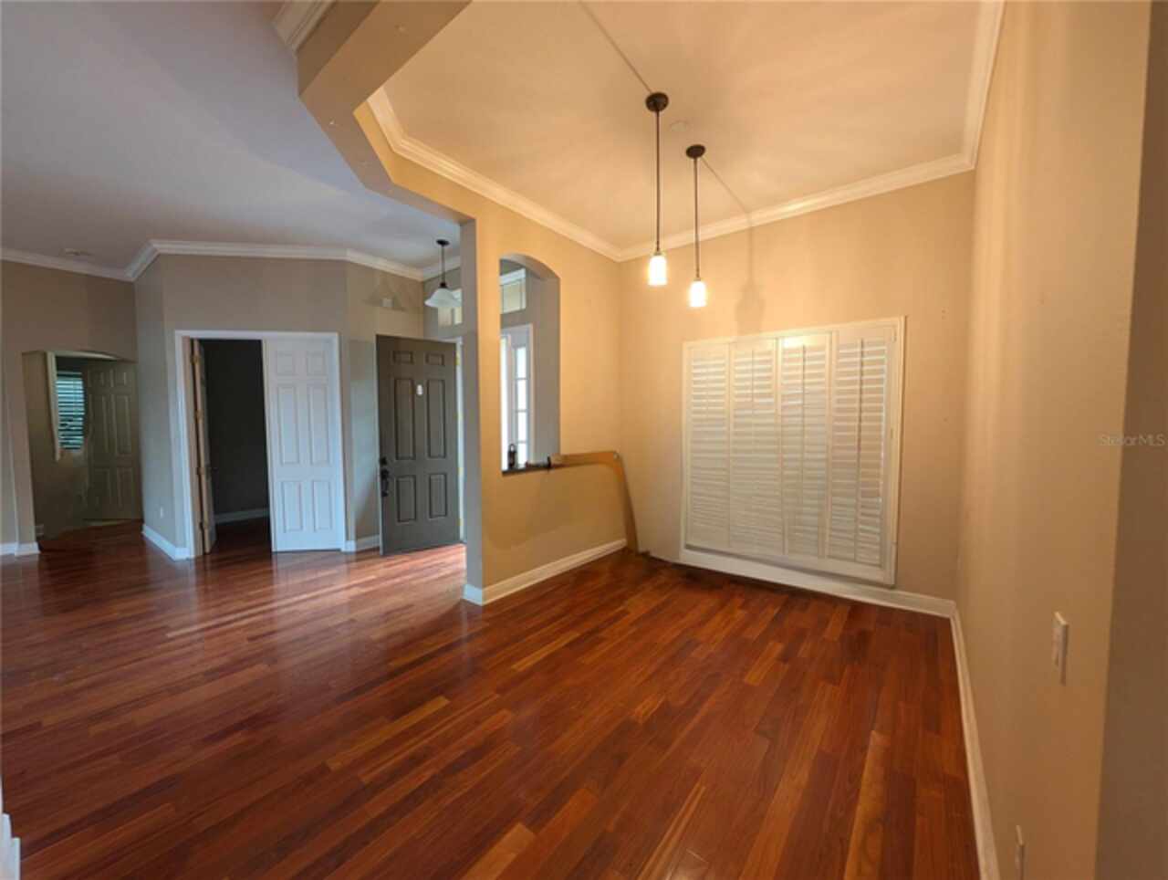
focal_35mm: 12
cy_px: 440
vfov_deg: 94.6
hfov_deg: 110.5
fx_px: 406
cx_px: 584
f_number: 1.7
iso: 225
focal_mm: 2.02
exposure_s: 1/40
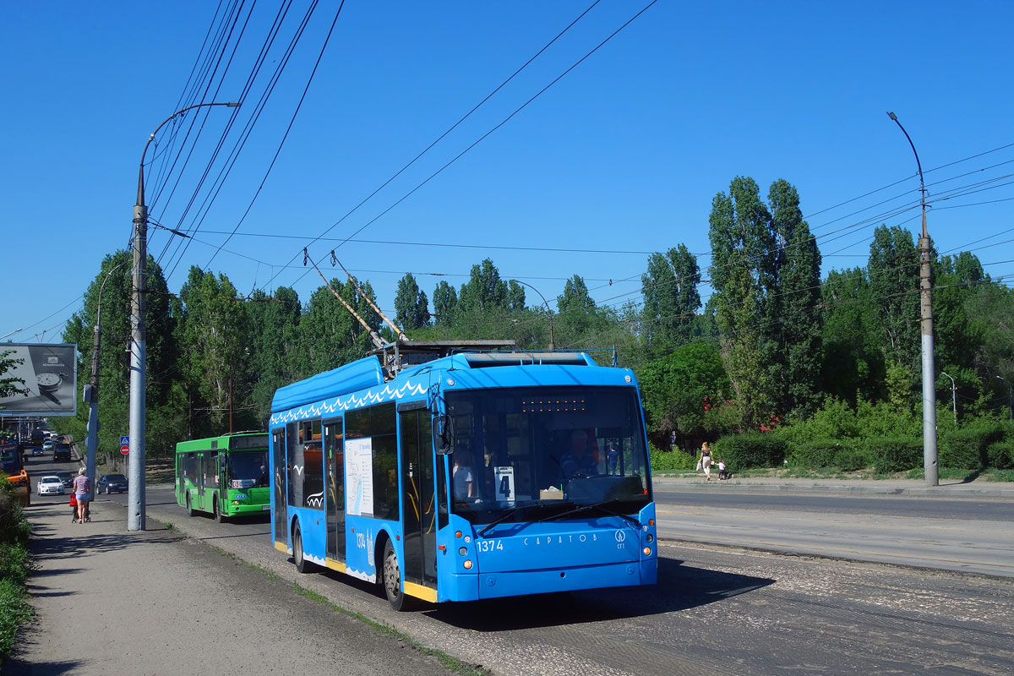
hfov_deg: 51.9
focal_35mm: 37
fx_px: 1042
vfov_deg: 35.9
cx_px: 507
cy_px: 338
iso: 125
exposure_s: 1/500
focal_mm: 13.9
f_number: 7.1
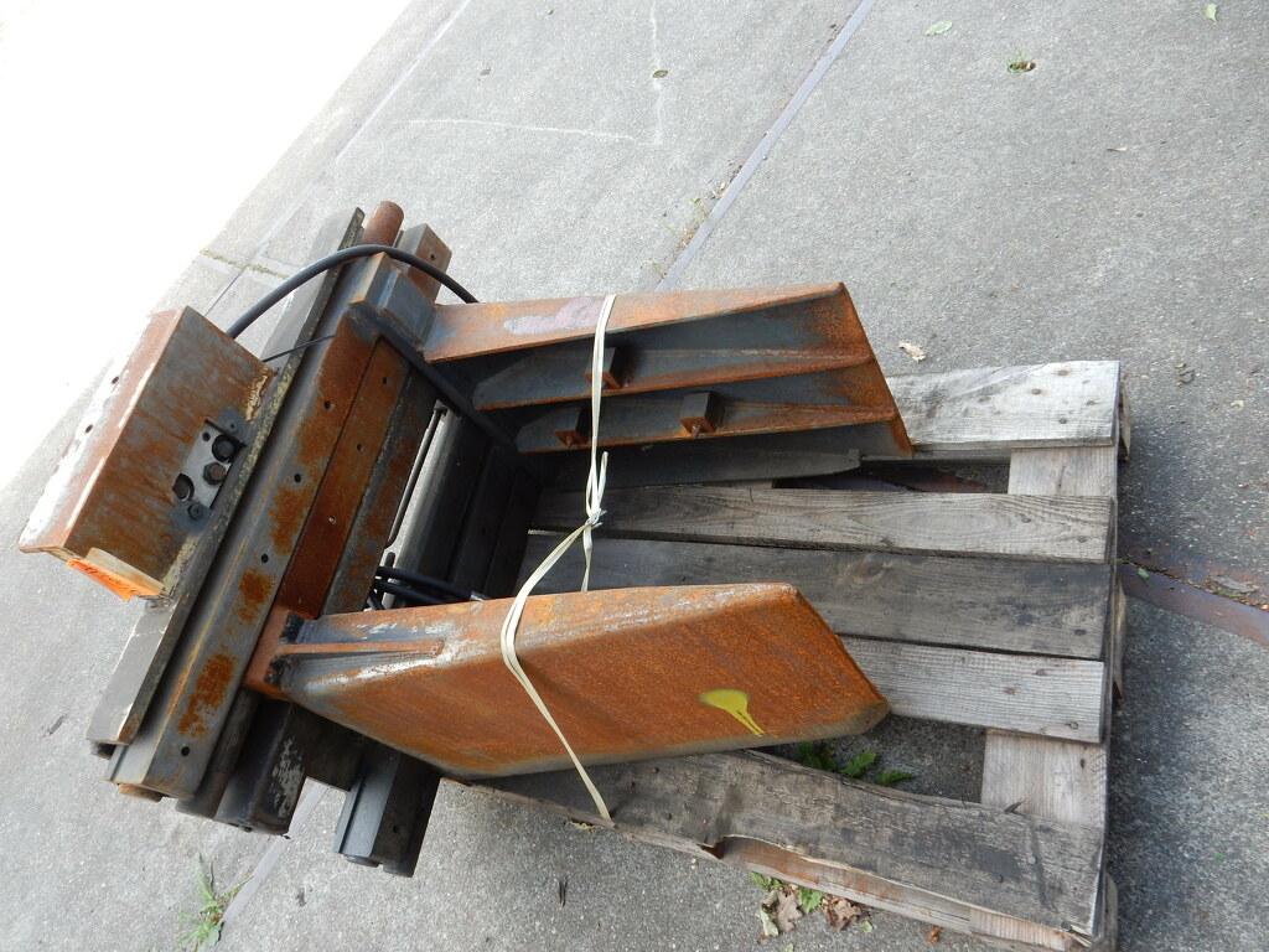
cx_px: 634
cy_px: 476
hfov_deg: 69.4
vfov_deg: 54.9
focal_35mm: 25
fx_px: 916
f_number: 3.7
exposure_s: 1/100
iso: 125
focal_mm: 4.5
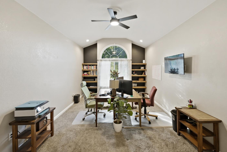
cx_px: 116
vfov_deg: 77.3
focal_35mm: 15
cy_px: 71
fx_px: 95
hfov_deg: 100.3
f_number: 2.8
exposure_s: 1/160
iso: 2500
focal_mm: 14
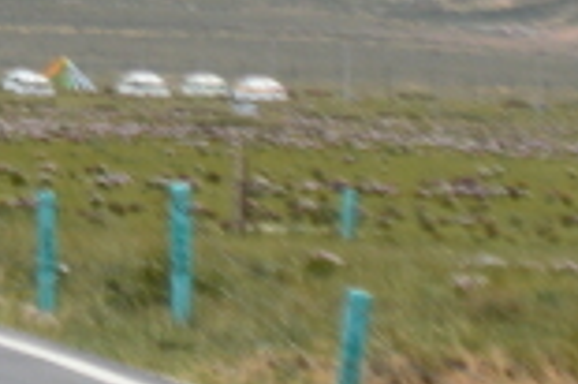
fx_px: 8260
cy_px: -595
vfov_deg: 2.6
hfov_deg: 3.9
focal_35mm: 515
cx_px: -753
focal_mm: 52
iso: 280
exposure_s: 1/500
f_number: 11
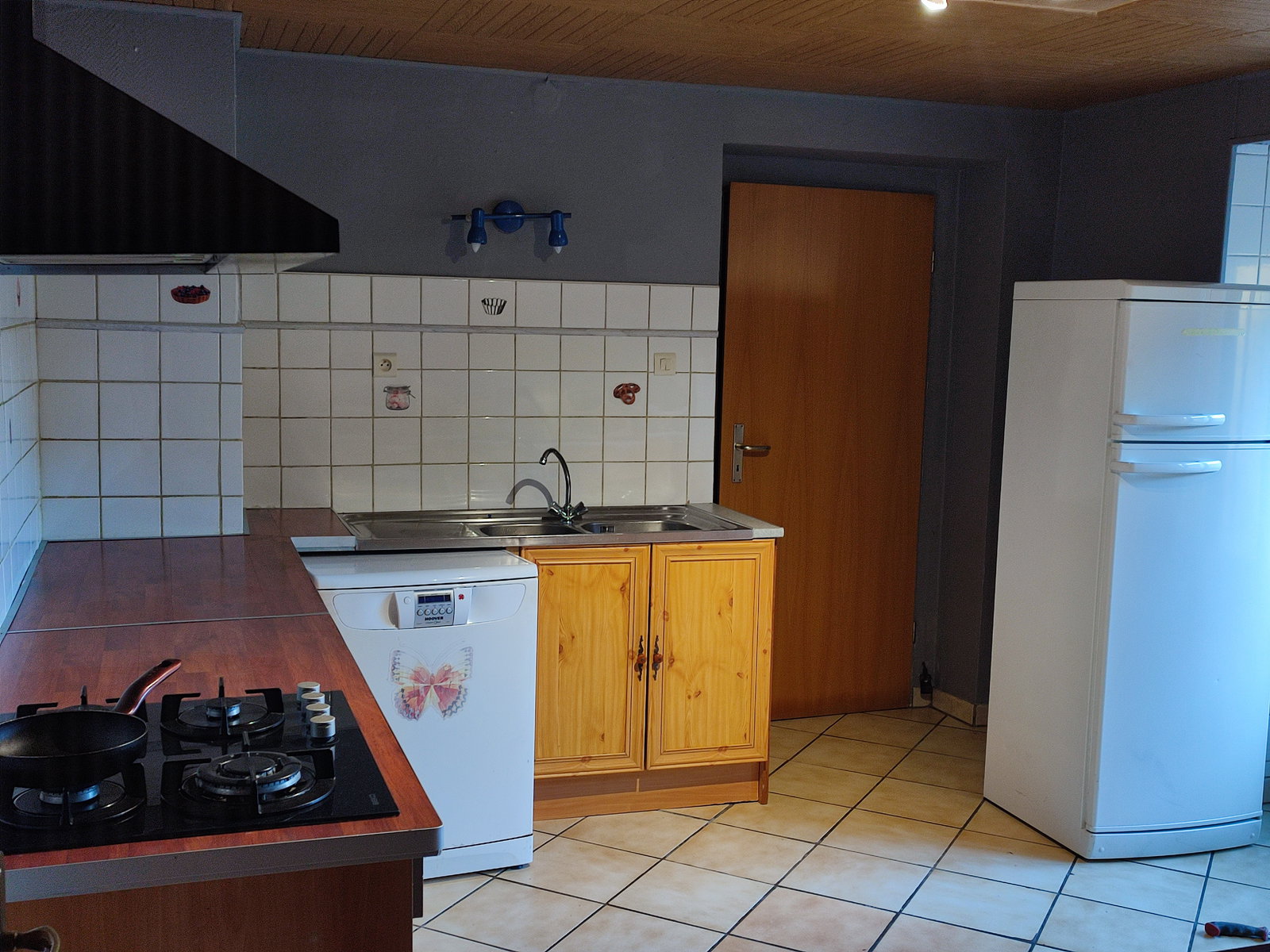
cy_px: 476
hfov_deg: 69.4
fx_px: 917
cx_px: 635
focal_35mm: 25
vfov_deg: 54.9
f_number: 1.9
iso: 308
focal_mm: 6.04
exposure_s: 1/33
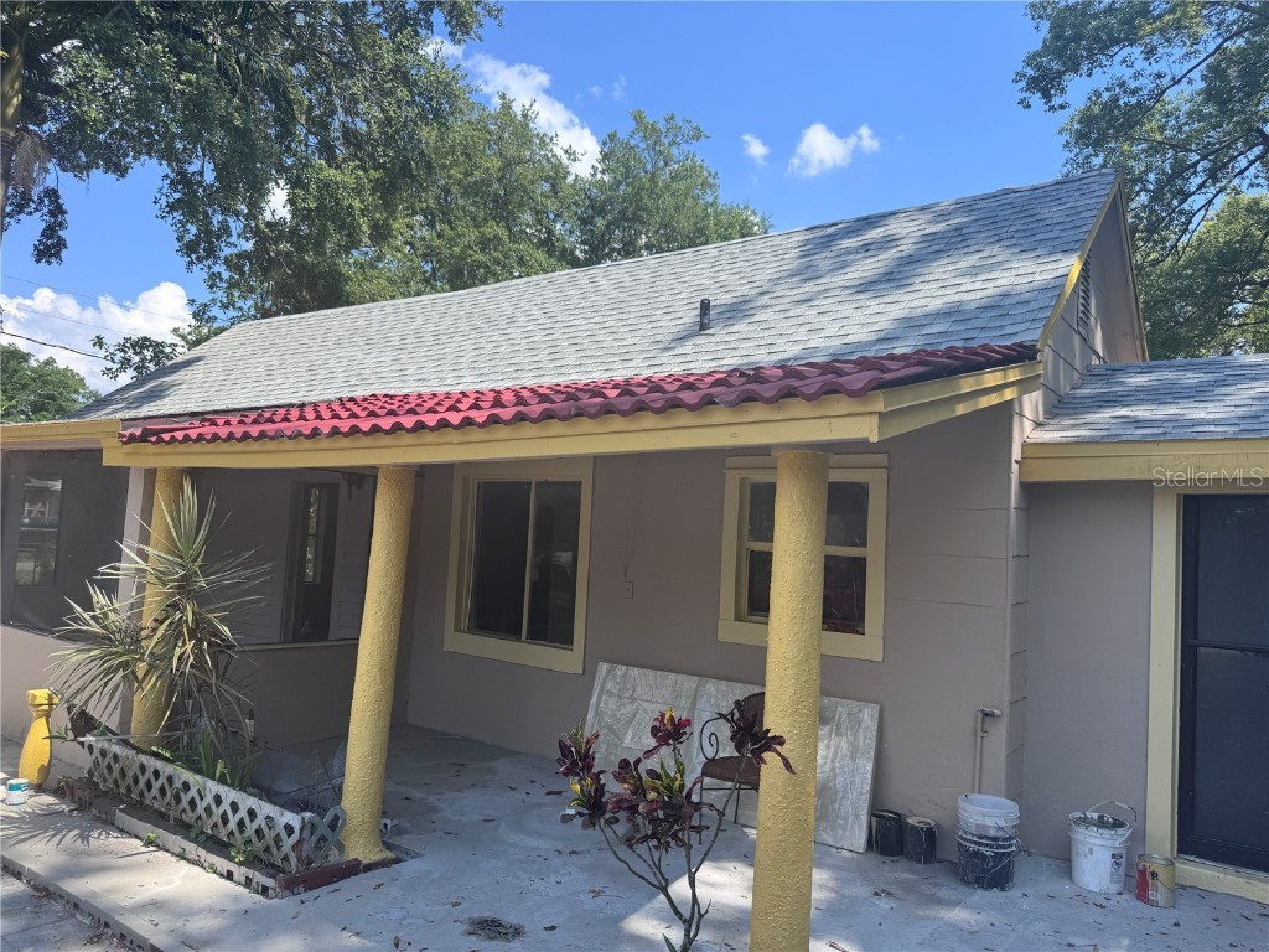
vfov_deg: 56.8
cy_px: 476
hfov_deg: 71.6
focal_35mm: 24
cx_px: 634
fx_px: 880
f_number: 1.78
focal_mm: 6.76
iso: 80
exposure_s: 1/2174
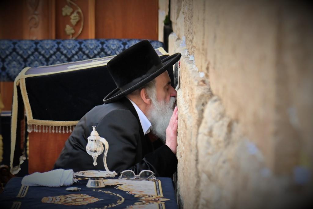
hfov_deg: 15.9
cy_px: 104
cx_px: 156
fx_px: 1121
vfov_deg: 10.6
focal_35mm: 129
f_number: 4
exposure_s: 1/640
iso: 500
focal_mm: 86
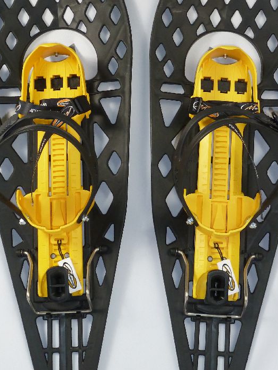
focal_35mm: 64
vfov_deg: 30.2
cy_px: 155
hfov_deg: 22.9
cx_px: 149
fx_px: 685
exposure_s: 1/30
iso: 160
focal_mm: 6.9
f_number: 3.7
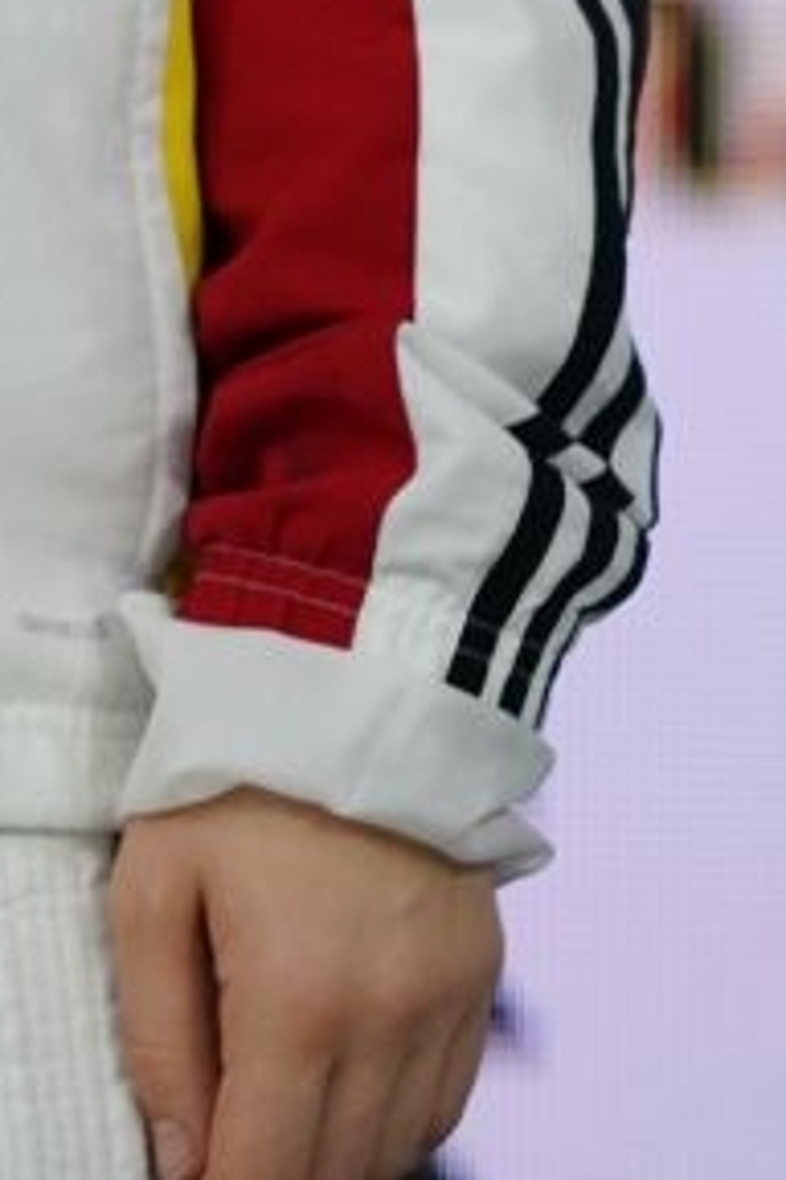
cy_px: -1078
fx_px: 54557
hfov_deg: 0.8
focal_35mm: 1666
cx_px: -487
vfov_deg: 1.2
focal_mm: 400
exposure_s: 1/500
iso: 2500
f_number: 2.8
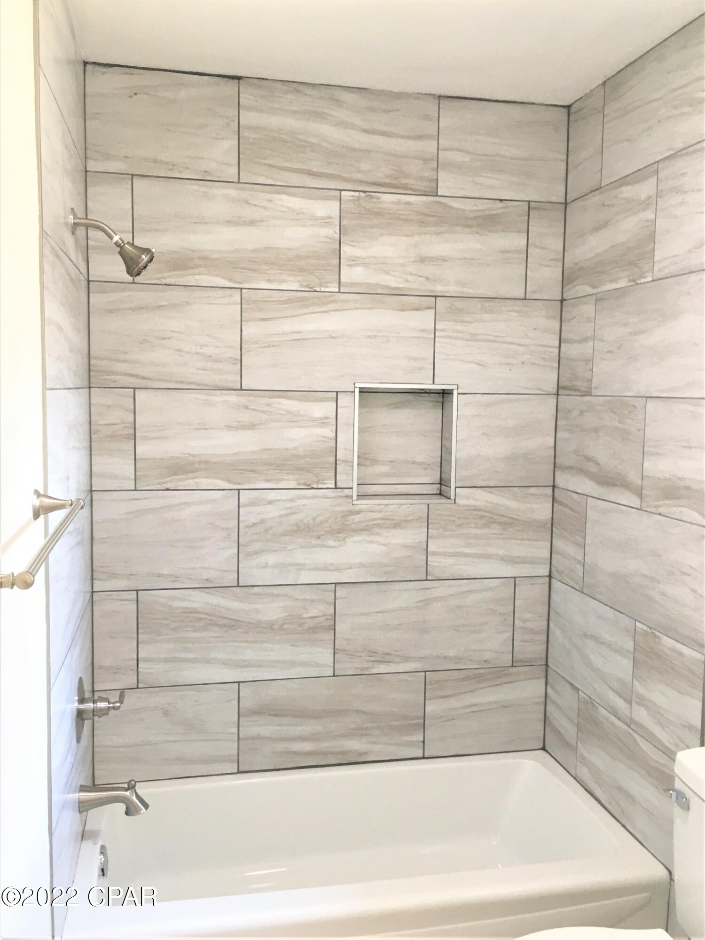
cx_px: 352
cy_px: 470
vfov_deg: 61.7
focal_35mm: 29
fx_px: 787
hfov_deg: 48.2
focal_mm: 4.15
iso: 80
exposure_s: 1/30
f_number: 2.2
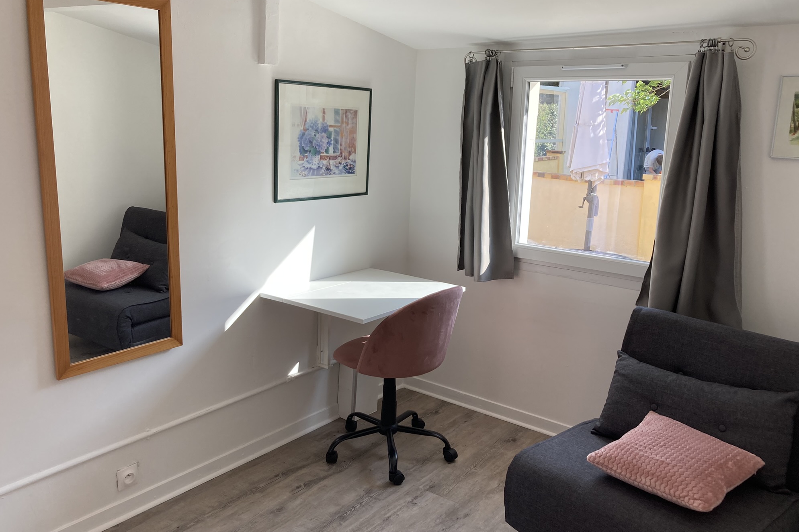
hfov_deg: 61.9
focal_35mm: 30
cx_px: 398
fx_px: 666
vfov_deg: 43.6
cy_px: 265
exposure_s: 1/195
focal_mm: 3.99
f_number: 1.8
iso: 20
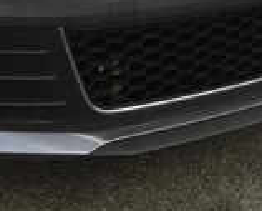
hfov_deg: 13.5
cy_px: -118
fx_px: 1072
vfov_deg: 10.8
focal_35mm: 138
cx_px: -66
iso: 80
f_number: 2.8
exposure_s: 1/283
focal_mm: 3.85
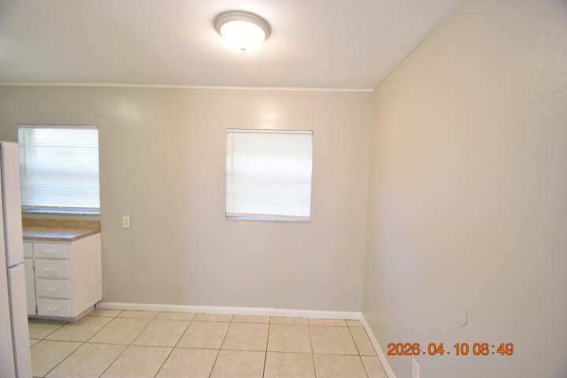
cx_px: 284
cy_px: 189
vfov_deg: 77.3
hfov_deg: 100.4
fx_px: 236
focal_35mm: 15
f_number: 3.5
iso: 800
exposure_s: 1/45
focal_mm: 10
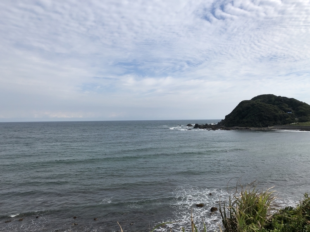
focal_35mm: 28
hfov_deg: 63.4
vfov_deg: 49.7
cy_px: 116
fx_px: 251
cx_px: 155
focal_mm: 4
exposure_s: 1/2857
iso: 20
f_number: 1.8
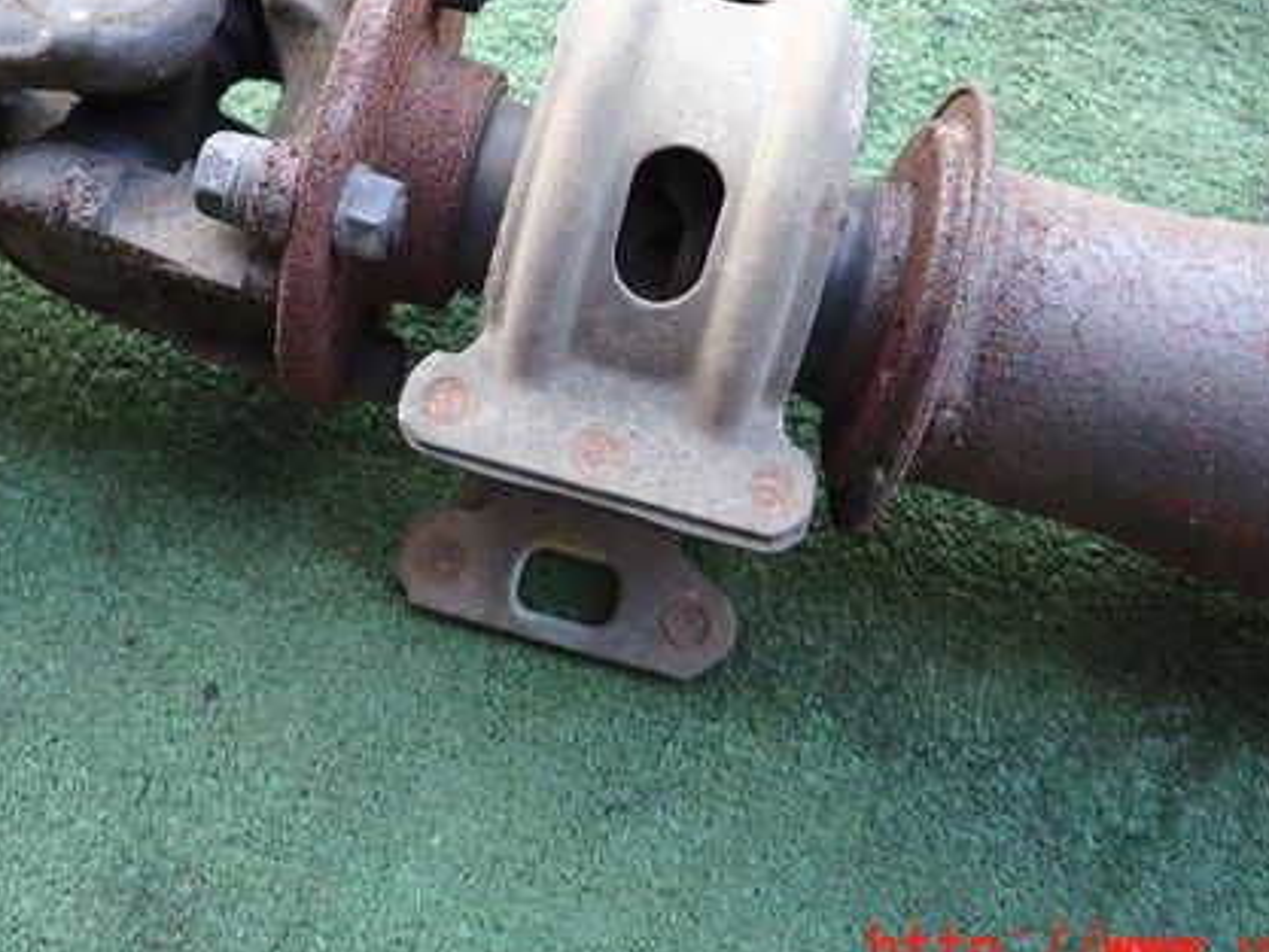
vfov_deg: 39.2
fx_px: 1320
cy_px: 307
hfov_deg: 51.3
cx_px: 642
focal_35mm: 36
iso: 100
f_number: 2
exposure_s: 1/60
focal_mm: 4.5
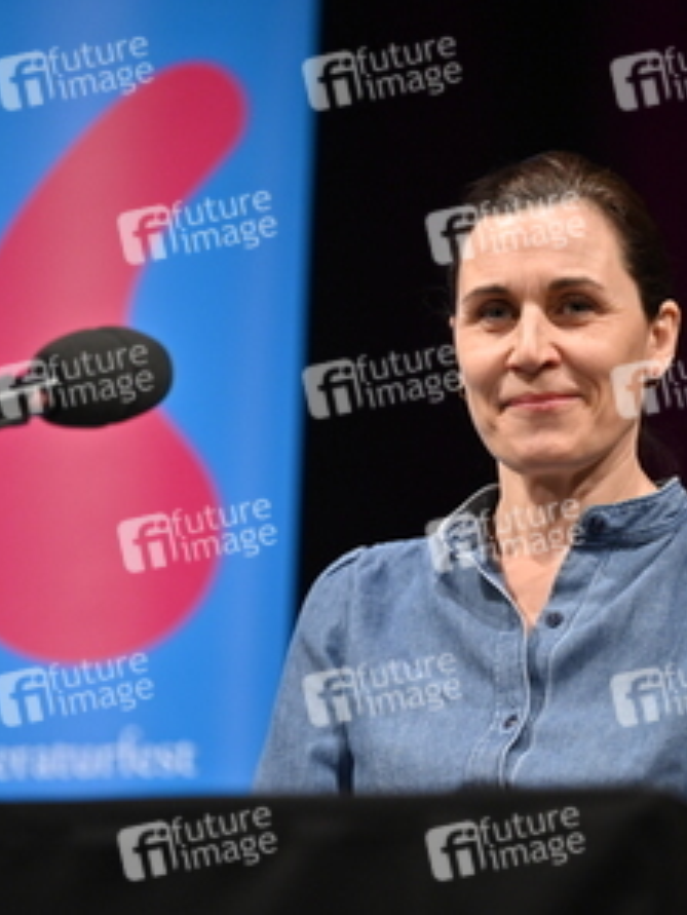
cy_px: 459
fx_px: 6558
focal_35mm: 248
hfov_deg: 6.0
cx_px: 424
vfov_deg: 8.0
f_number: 2.8
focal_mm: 170
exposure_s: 1/400
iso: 1600
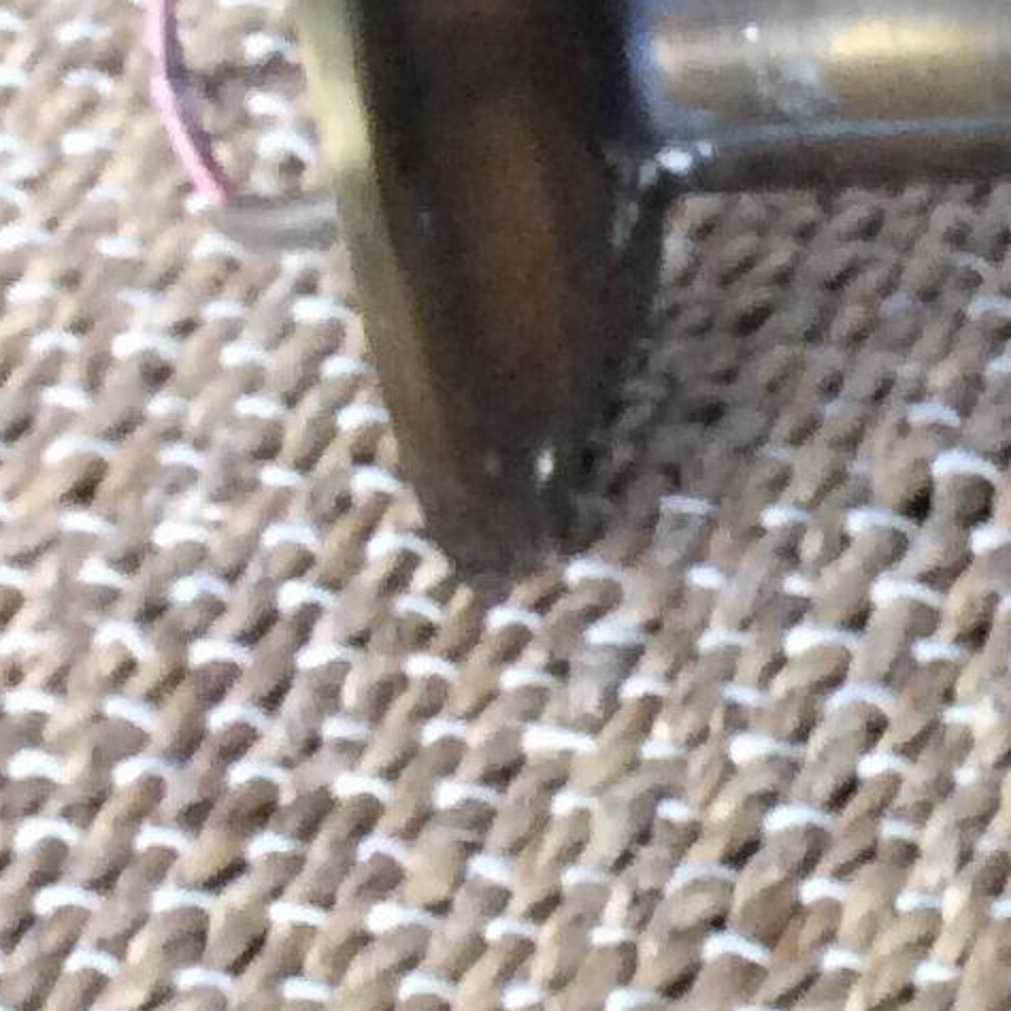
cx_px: 2526
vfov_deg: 10.6
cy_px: 1871
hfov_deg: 9.8
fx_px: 5089
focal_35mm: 154
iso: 100
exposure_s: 1/25
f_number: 2.4
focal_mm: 3.3
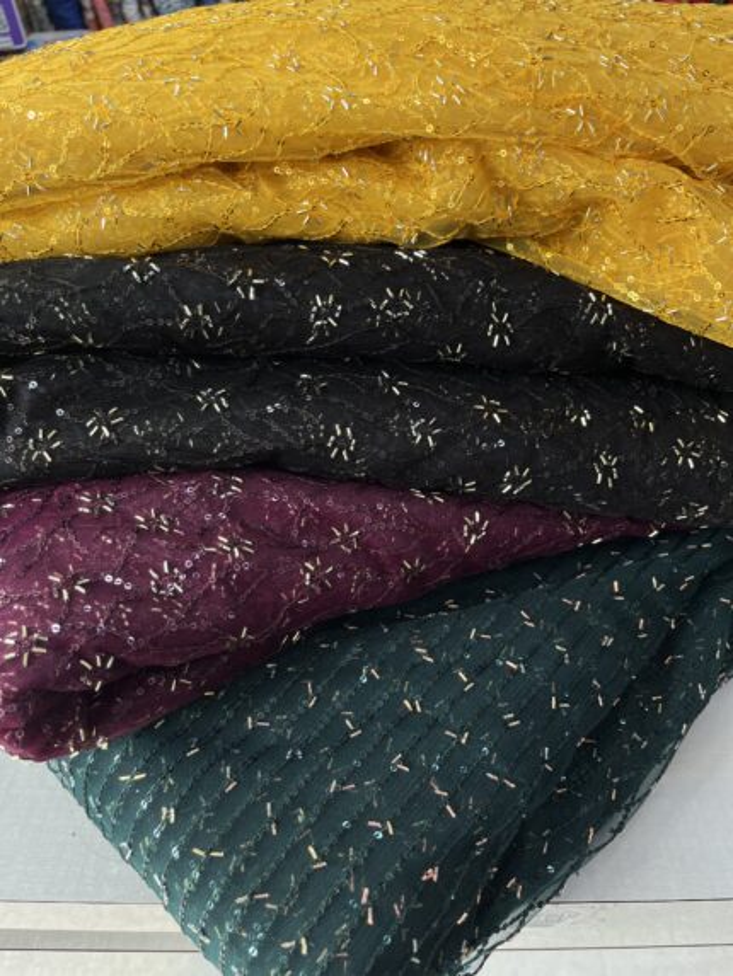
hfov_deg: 53.1
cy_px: 488
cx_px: 366
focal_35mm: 26
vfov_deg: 67.3
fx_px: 734
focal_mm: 5.1
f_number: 1.6
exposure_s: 1/100
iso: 64
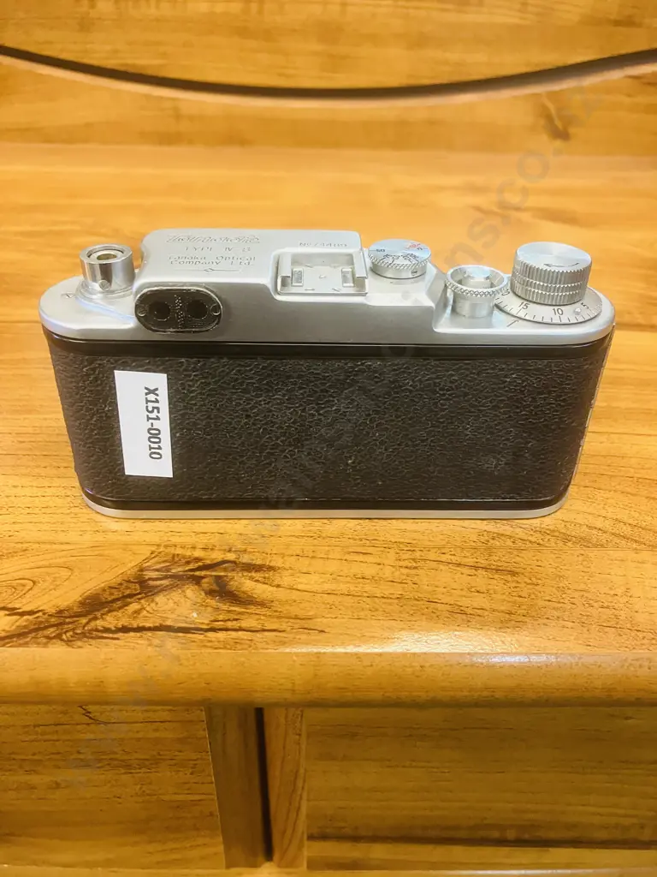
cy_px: 438
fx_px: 709
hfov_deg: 49.7
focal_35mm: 28
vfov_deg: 63.4
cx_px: 328
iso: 320
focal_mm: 3.99
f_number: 1.8
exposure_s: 1/50
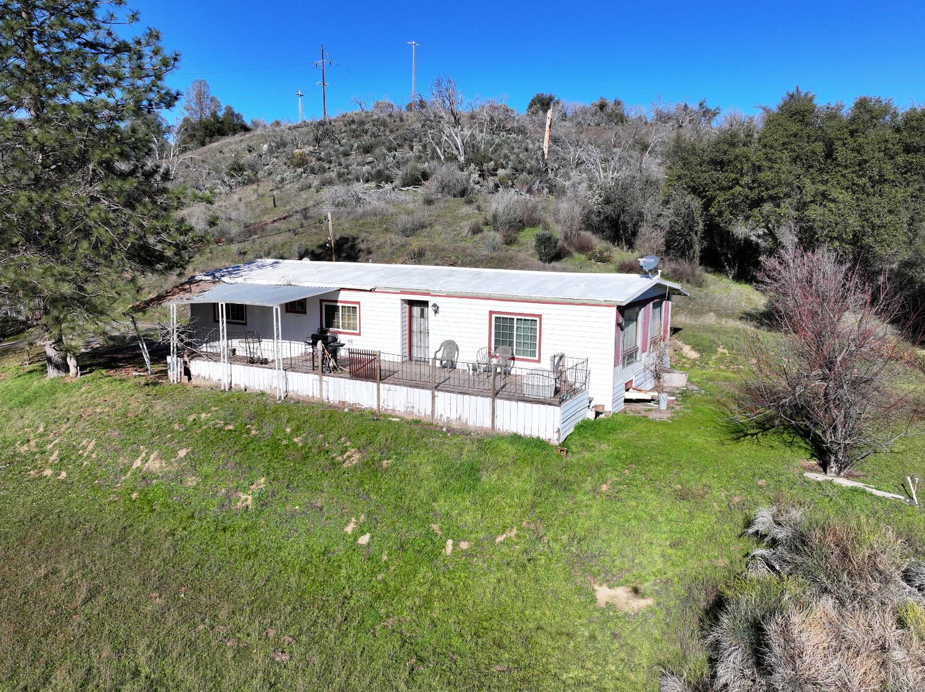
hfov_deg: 71.6
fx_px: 641
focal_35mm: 24
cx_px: 462
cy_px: 346
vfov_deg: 56.8
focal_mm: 12.29
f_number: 2.8
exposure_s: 1/3200
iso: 170
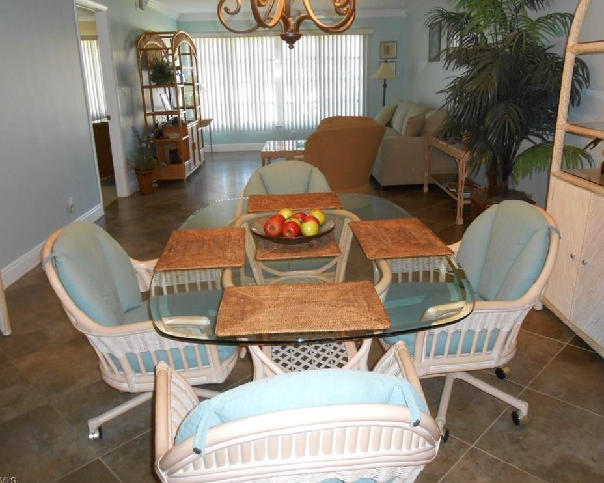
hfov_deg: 62.2
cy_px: 237
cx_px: 301
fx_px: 500
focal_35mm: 28
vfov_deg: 51.5
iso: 320
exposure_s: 1/25
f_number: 3.5
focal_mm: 4.6
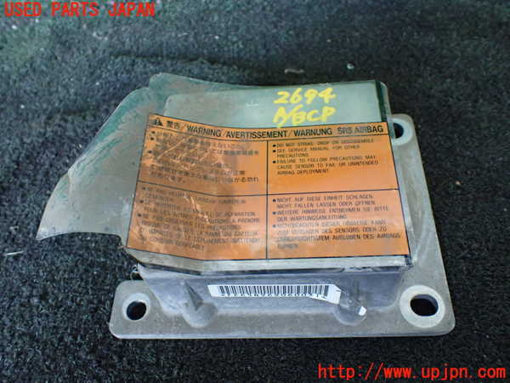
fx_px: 442
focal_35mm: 30
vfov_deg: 46.8
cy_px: 192
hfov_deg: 60.0
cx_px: 255
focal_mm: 5.4
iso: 640
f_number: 2.3
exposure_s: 1/125
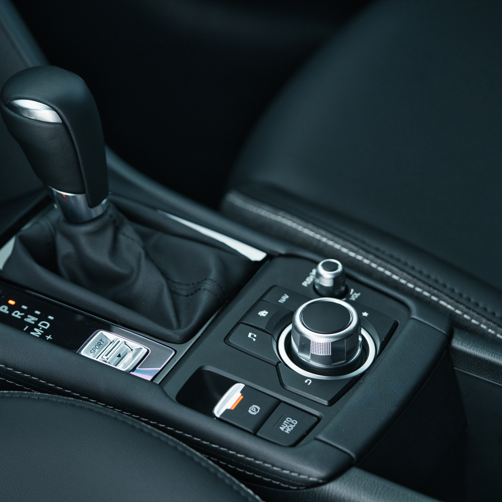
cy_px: 251
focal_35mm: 115
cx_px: 224
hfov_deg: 15.2
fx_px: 1887
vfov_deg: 15.2
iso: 1000
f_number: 3.2
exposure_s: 1/125
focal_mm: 90
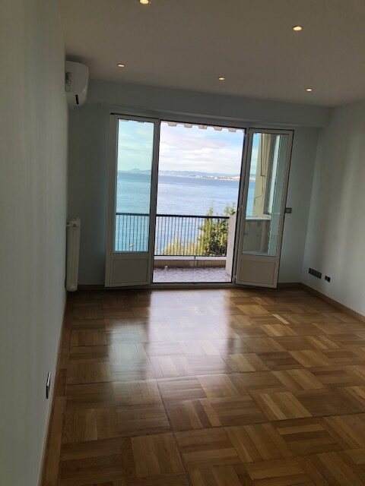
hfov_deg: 49.7
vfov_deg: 63.4
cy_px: 243
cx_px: 182
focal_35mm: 28
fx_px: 394
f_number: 1.8
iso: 20
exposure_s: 1/235
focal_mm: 4
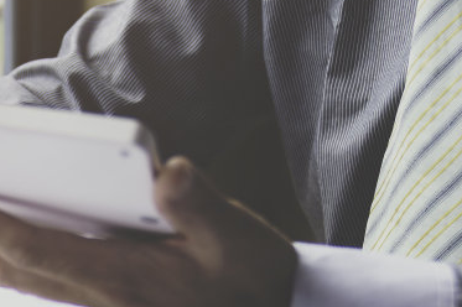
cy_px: 513
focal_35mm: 146
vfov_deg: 9.0
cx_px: -102
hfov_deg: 13.6
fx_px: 1872
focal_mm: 34
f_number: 2.8
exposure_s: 1/160
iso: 200
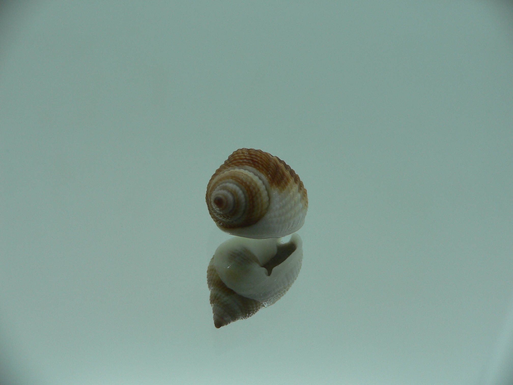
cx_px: 256
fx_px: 519
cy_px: 192
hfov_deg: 52.6
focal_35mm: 35
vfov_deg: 40.7
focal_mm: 4.6
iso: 80
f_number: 2.8
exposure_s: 1/80
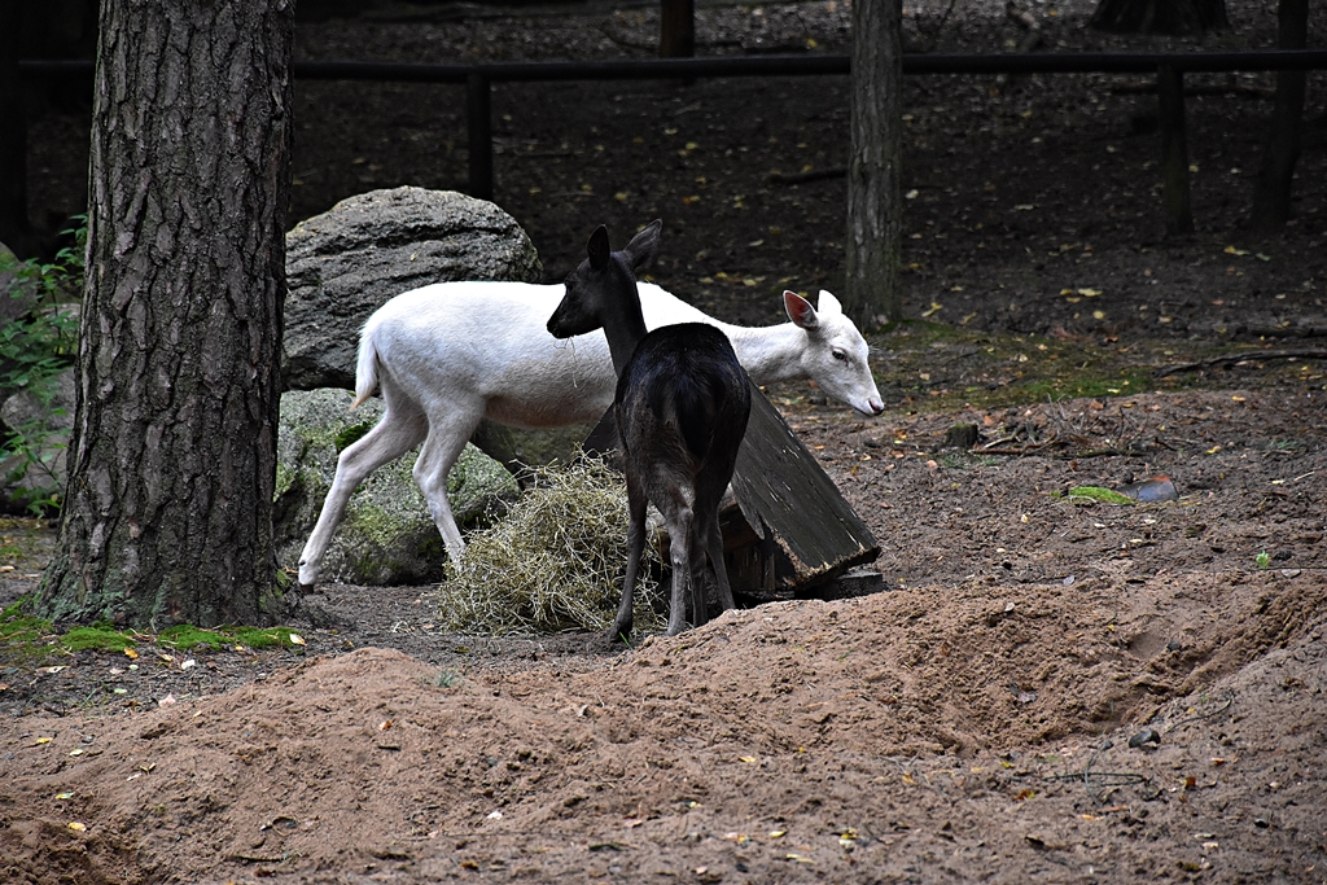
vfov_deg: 6.5
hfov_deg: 9.8
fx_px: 7741
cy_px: 442
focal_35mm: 210
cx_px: 664
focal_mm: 140
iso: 2800
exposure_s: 1/500
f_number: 5.6
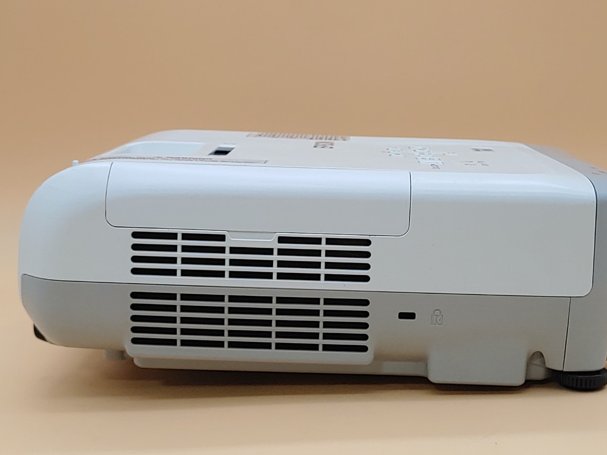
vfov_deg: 23.7
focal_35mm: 62
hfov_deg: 31.2
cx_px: 323
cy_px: 233
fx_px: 1087
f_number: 1.8
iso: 50
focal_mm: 4.36
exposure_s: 1/140
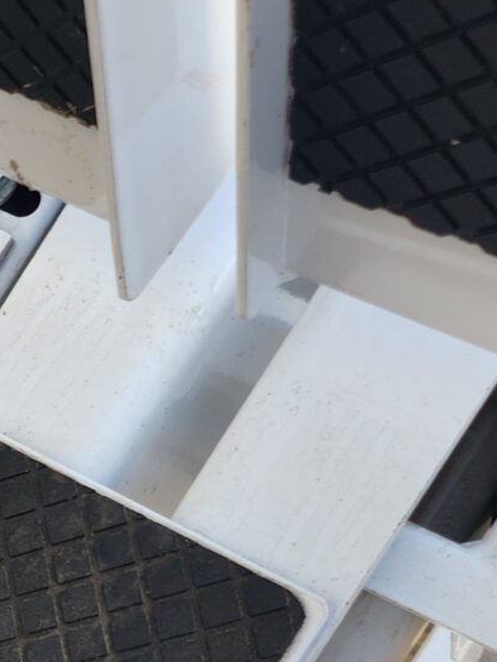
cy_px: 782
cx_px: -265
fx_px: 1722
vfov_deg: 20.4
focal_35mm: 90
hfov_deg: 15.1
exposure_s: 1/205
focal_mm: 5
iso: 50
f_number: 1.8
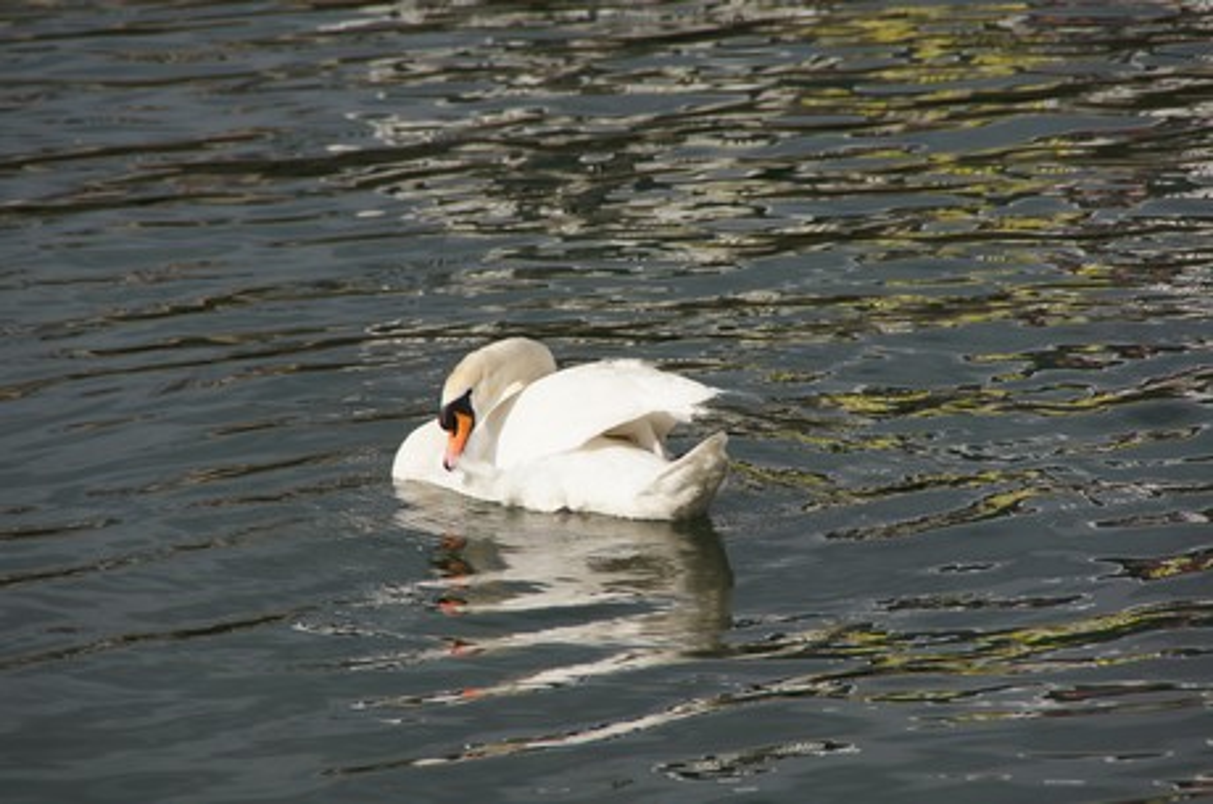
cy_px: 402
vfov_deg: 4.6
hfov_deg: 6.9
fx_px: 10091
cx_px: 606
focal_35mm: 300
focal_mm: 200
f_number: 7.1
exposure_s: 1/500
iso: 100
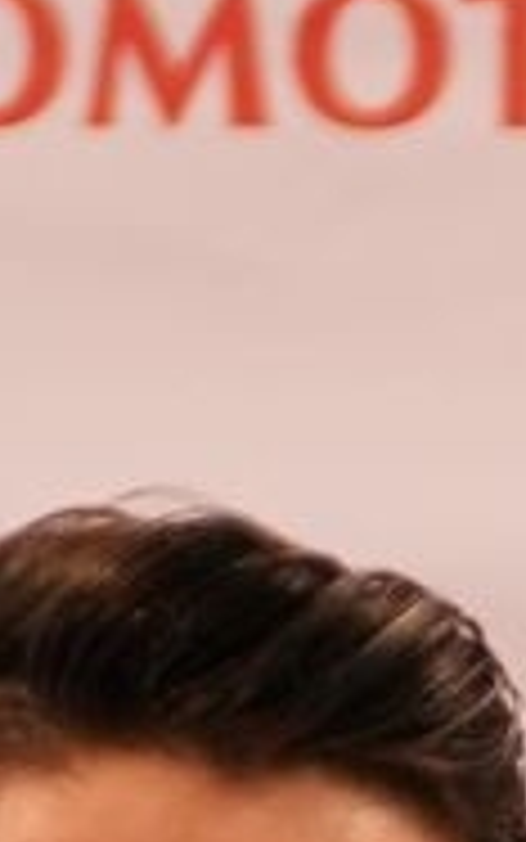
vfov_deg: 1.5
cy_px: 2494
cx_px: 2311
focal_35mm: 1442
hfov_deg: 0.9
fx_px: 33049
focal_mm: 98
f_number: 2.8
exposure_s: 1/160
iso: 500
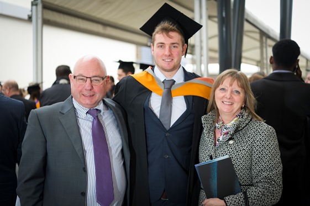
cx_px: 155
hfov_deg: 39.6
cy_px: 103
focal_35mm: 50
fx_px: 430
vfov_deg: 26.9
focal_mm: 50
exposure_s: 1/200
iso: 1000
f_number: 2.8
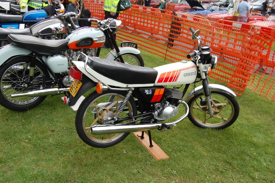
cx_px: 138
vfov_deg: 38.3
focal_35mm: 34
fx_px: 263
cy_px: 92
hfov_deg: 55.2
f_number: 7.1
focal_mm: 23
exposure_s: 1/200
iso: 200
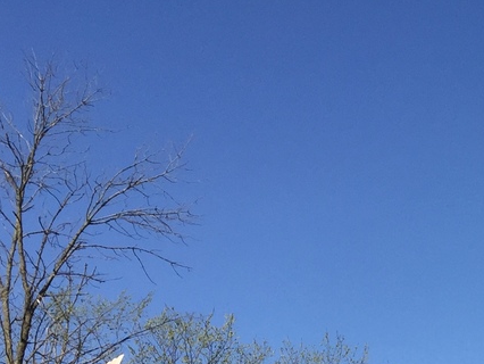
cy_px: 610
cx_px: 604
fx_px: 1371
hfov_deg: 18.8
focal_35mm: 98
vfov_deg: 13.8
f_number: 2.2
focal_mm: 4.15
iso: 32
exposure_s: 1/2326
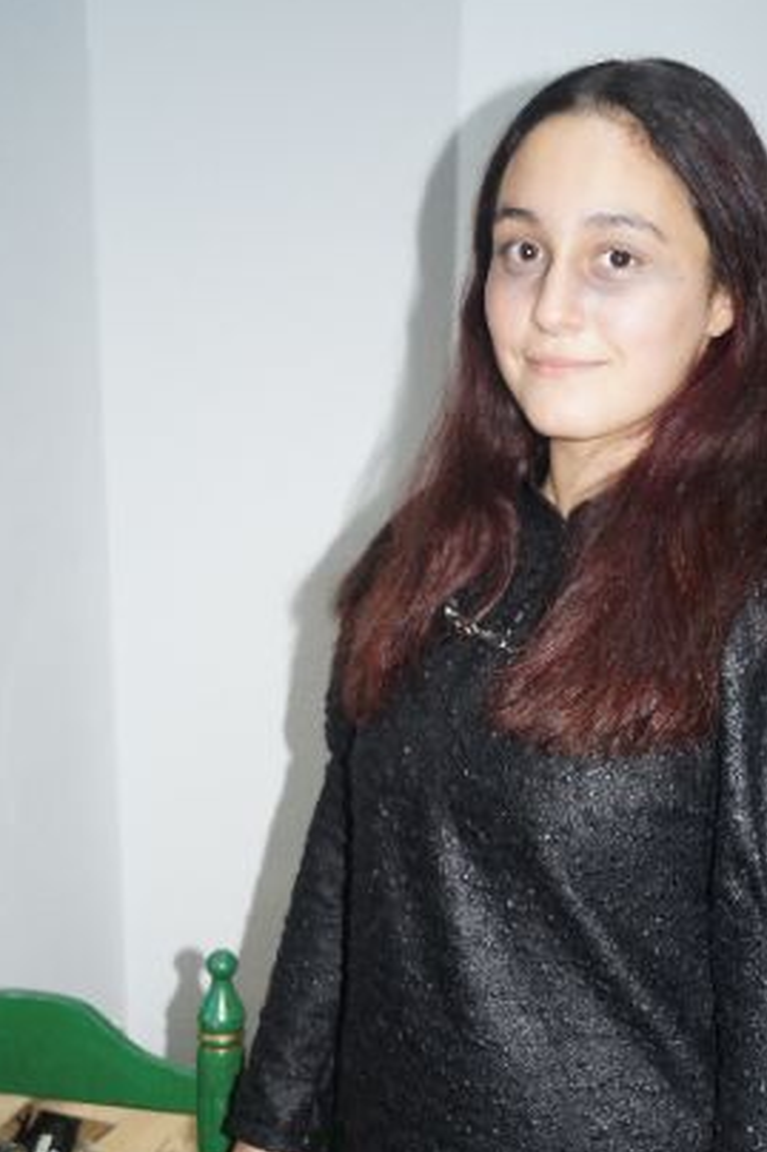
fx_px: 1567
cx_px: 492
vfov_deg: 39.5
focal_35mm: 49
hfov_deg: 27.4
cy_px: 835
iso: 800
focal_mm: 22
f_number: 4
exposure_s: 1/60
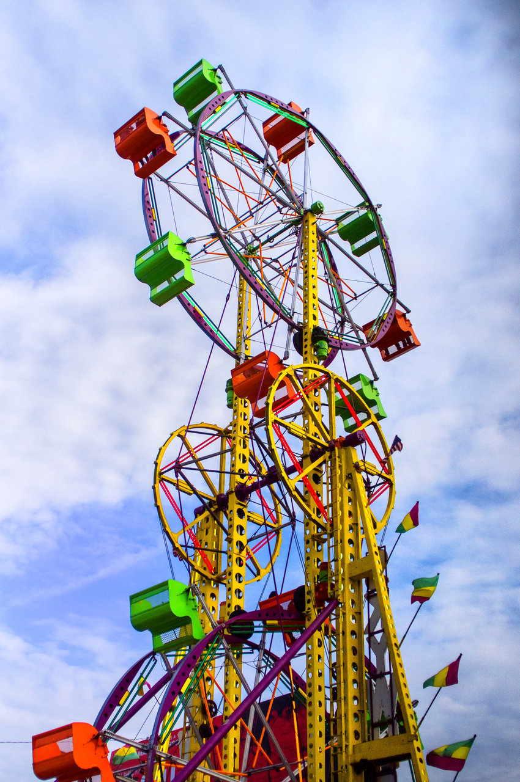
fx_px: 912
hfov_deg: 31.8
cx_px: 260
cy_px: 391
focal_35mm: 42
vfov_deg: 46.5
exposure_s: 1/6000
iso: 400
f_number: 4
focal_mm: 28
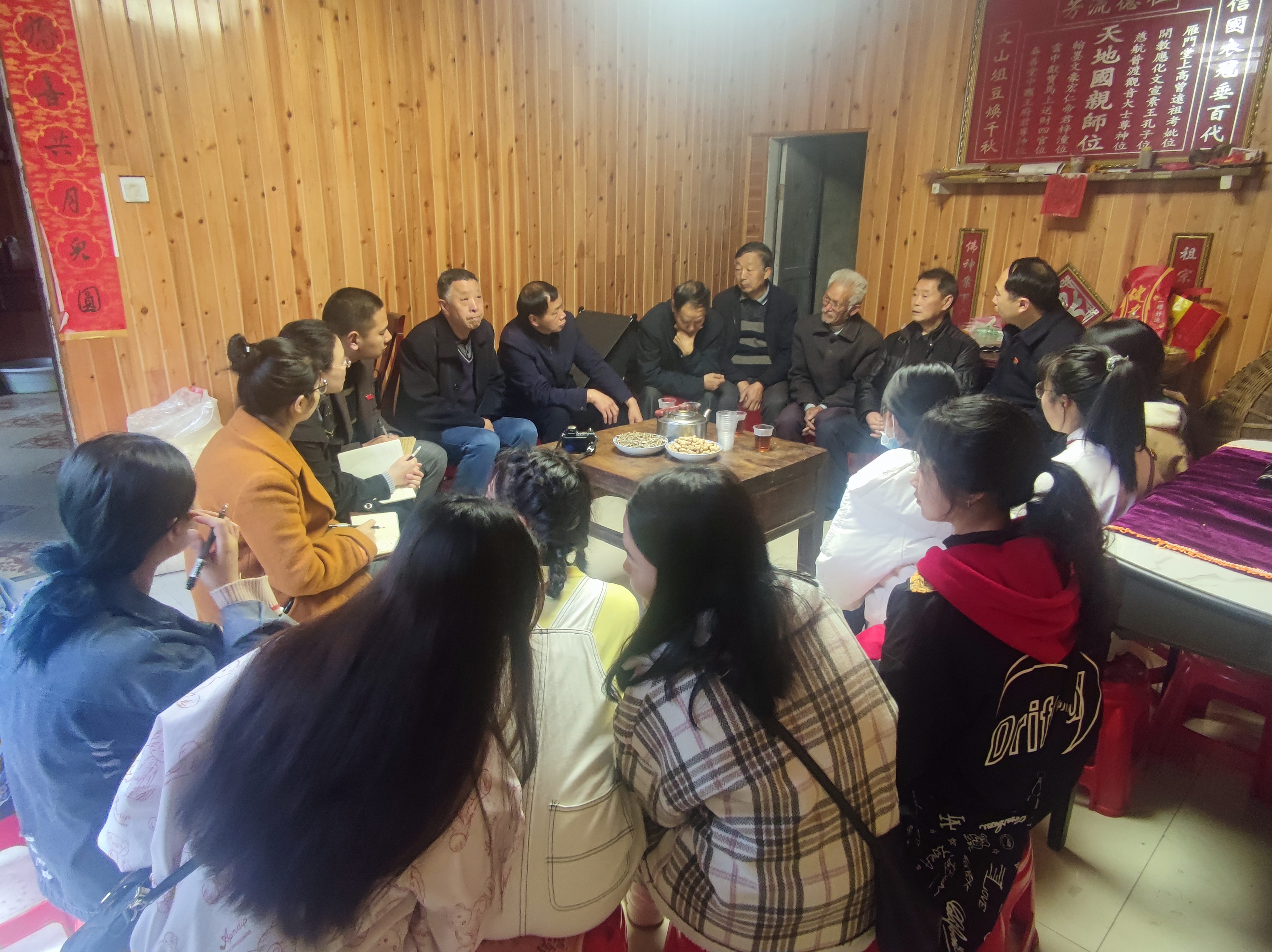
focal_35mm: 21
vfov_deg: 63.4
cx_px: 636
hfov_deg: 79.0
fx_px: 771
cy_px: 476
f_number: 2.2
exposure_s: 1/25
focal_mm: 2.35
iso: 443
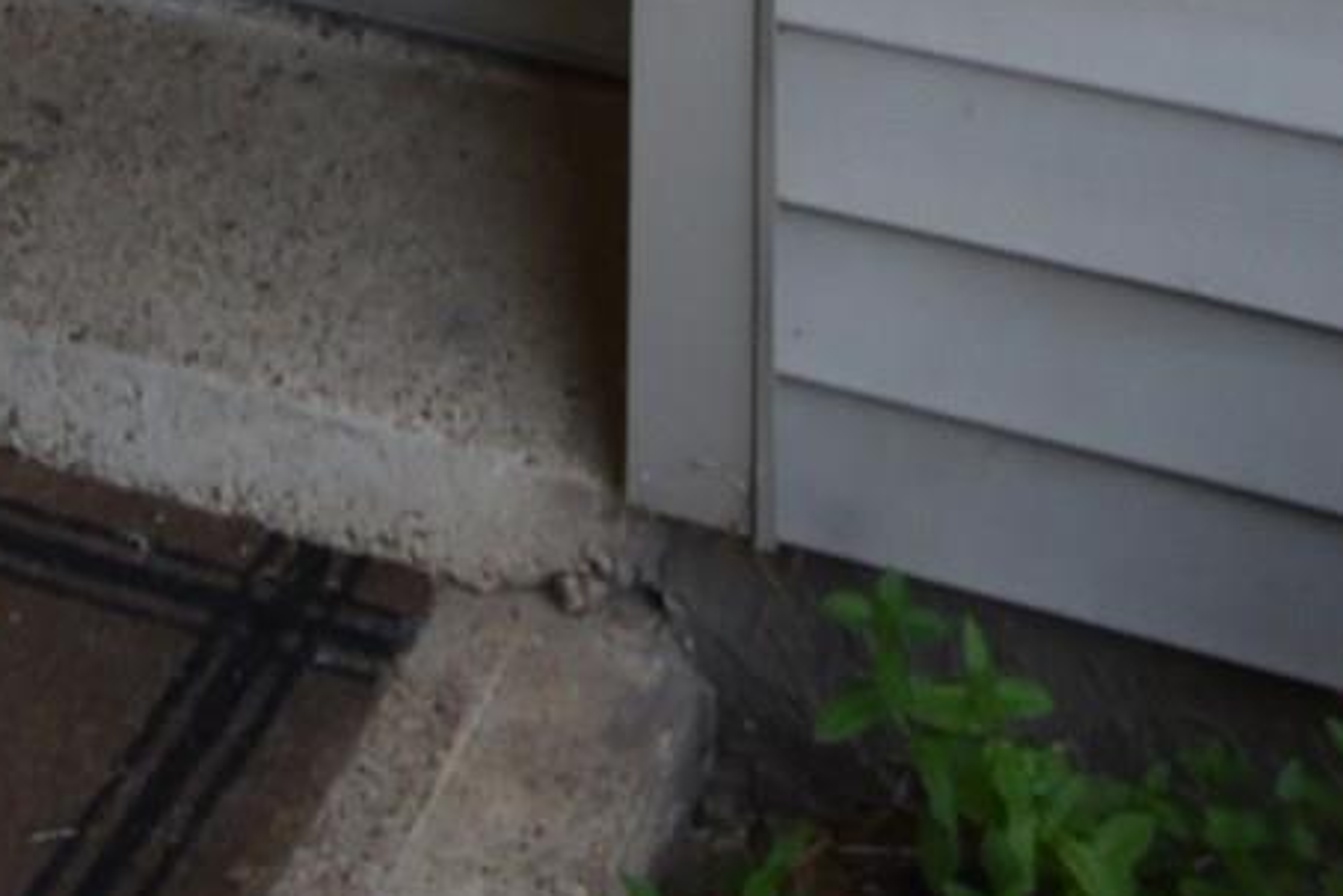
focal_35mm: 95
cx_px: 246
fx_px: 3544
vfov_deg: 10.7
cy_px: -1670
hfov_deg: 21.2
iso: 400
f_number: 8
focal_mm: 14
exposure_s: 1/250
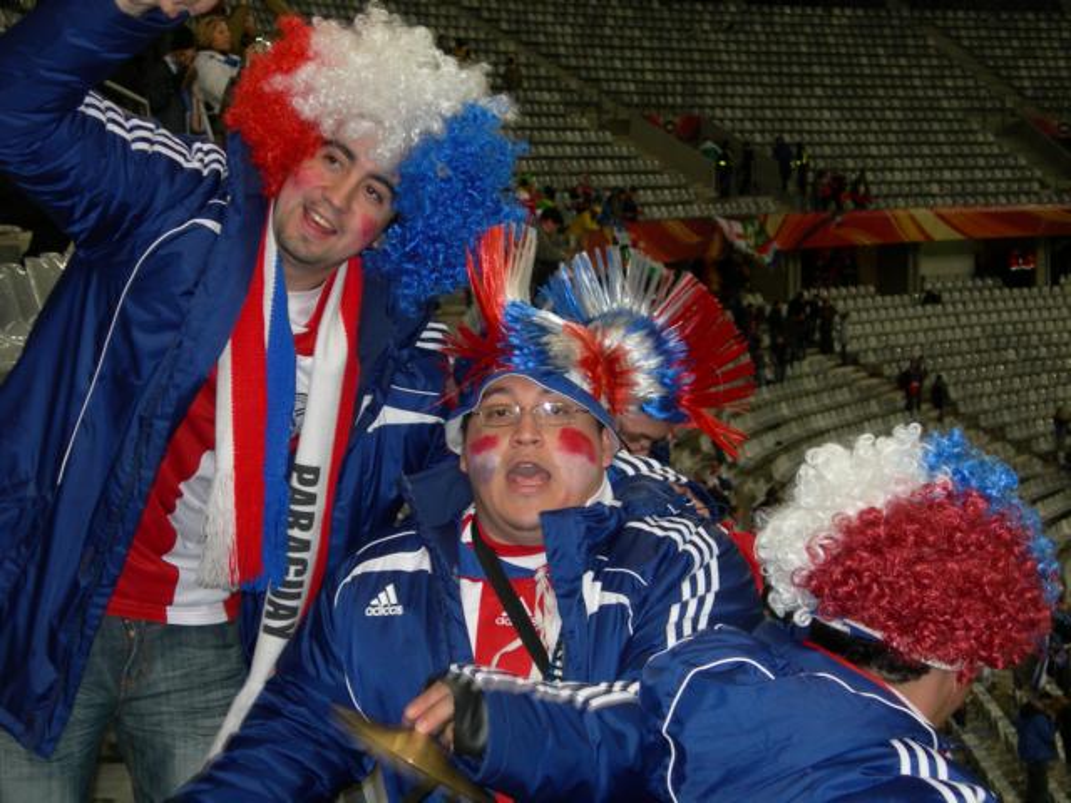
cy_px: 402
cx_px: 536
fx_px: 2228
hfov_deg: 27.0
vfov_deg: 20.4
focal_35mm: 72
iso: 95
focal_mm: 14.9
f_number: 3.7
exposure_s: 1/60.1
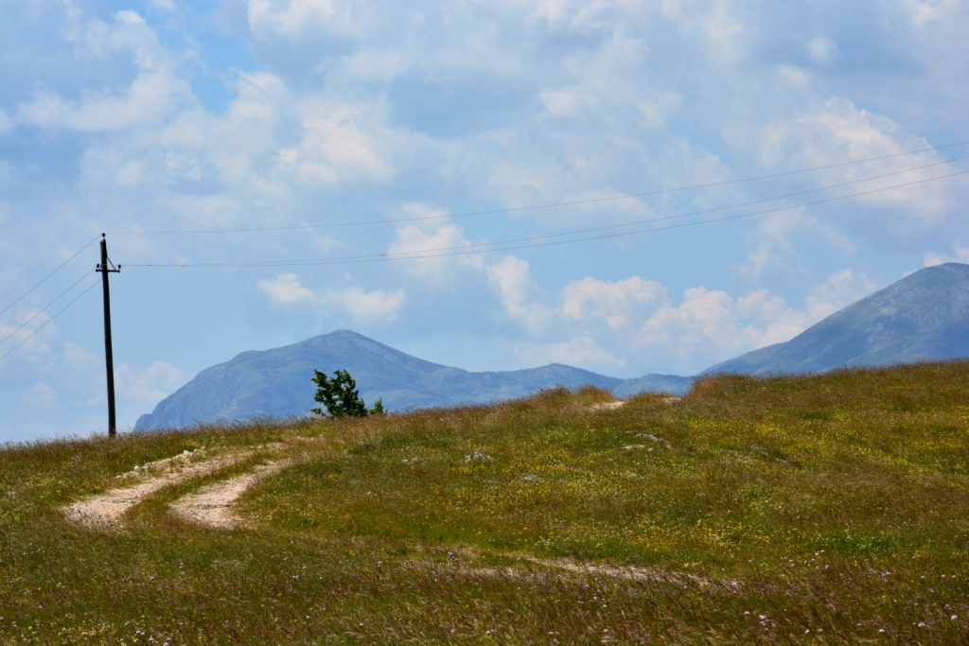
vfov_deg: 8.7
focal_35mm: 158
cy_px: 323
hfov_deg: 13.0
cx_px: 484
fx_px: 4240
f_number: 13
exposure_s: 1/320
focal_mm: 105
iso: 250
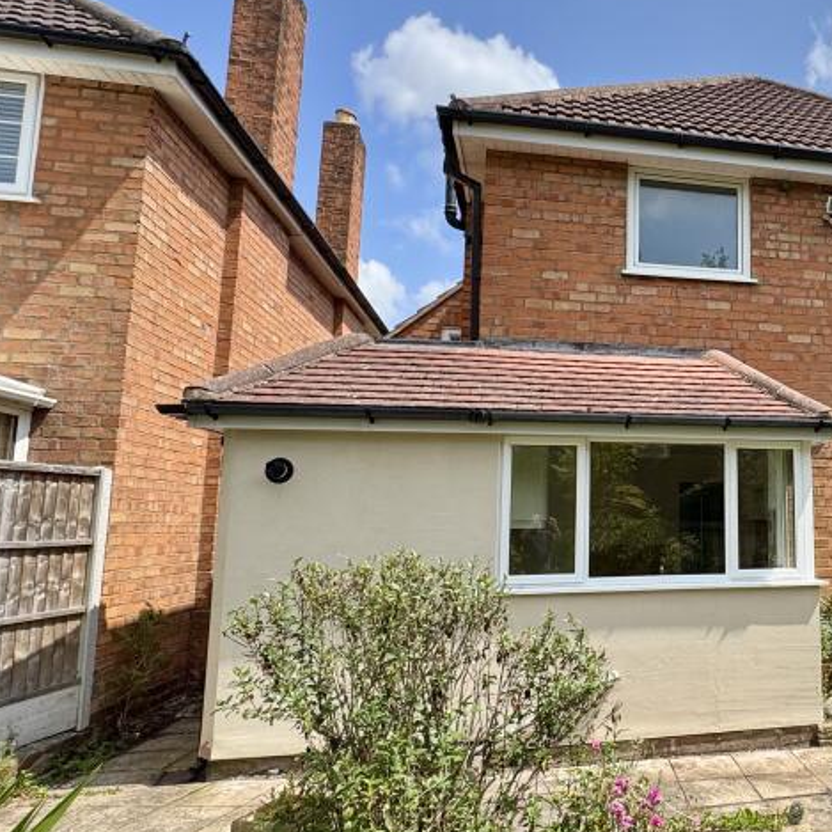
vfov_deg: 59.1
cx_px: 729
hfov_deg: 52.8
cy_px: 428
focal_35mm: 27
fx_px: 734
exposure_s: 1/1034
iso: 40
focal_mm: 2.22
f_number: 2.2
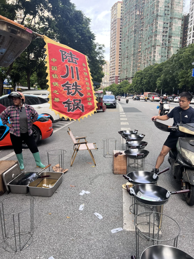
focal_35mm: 26
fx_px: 194
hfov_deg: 53.1
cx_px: 97
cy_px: 130
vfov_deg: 67.3
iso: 50
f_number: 1.5
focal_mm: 5.7
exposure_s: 1/316
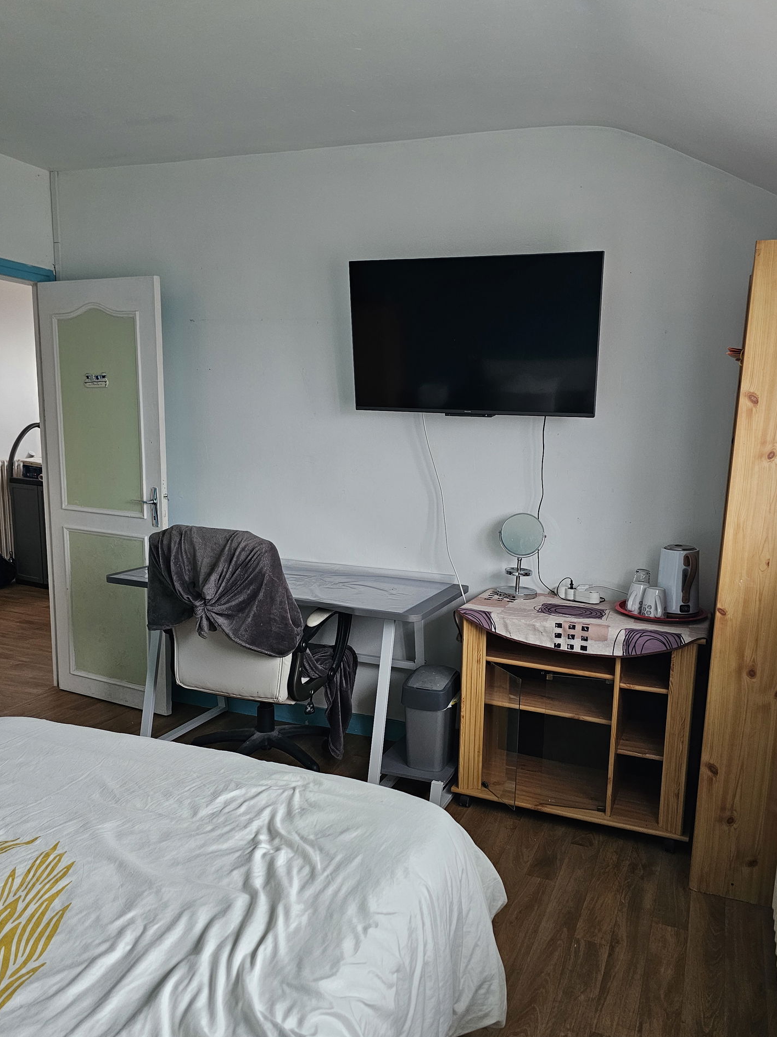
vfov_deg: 67.1
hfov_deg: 53.0
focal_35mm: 26
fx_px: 778
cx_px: 412
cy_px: 580
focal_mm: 6.3
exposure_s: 1/120
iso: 320
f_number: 1.7
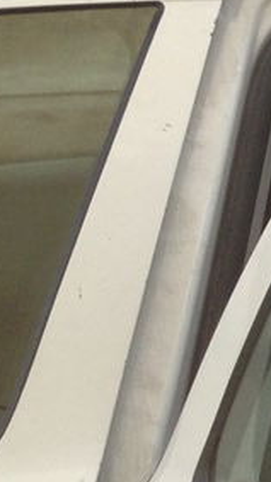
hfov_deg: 5.9
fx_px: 2276
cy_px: 140
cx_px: 1018
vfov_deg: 12.1
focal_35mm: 178
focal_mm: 4.13
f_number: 2.4
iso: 50
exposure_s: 1/241
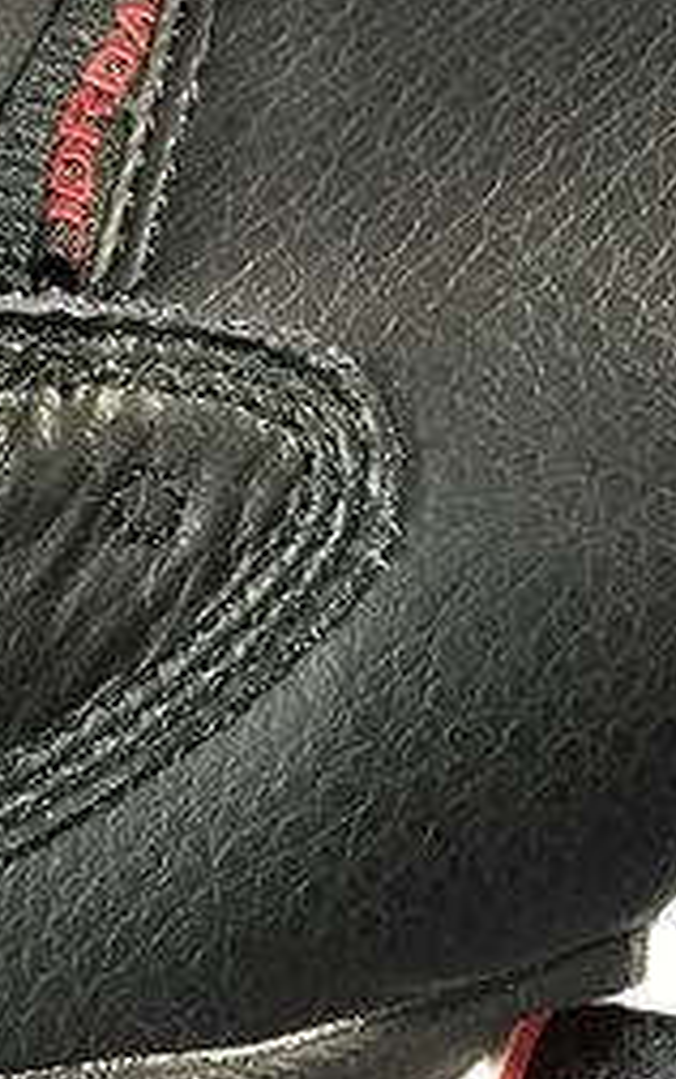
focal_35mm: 67
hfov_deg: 19.4
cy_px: 238
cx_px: 252
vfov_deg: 30.0
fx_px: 1970
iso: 200
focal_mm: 4.15
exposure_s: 1/33
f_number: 2.2
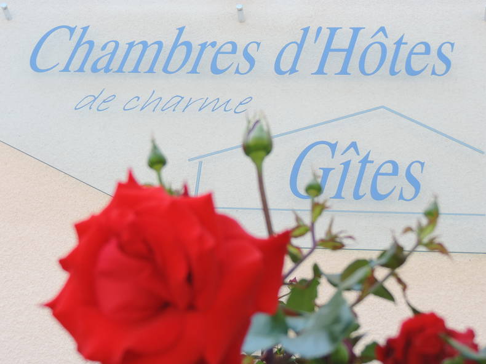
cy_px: 182
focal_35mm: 85
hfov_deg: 23.0
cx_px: 243
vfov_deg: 17.4
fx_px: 1193
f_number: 4
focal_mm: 15.1
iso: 80
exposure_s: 1/160
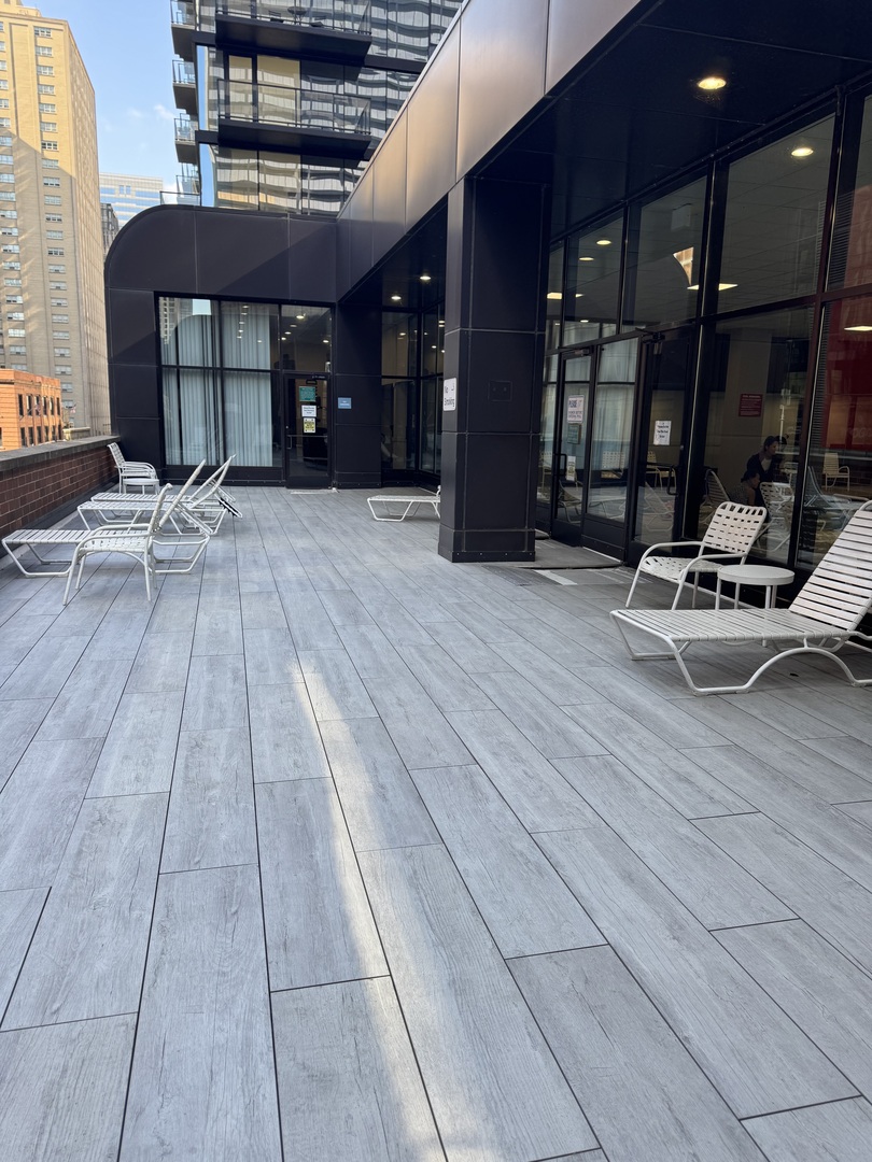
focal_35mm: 24
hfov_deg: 56.8
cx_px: 436
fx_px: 806
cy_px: 581
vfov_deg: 71.6
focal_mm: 6.76
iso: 64
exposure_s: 1/243
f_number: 1.78
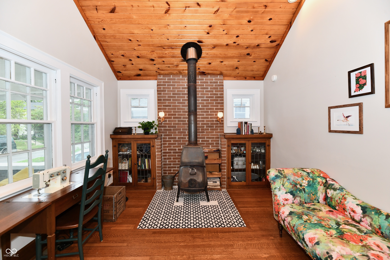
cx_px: 195
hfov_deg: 104.3
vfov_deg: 81.2
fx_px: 152
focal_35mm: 14
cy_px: 130
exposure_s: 1/60
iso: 640
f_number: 6.3
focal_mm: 14
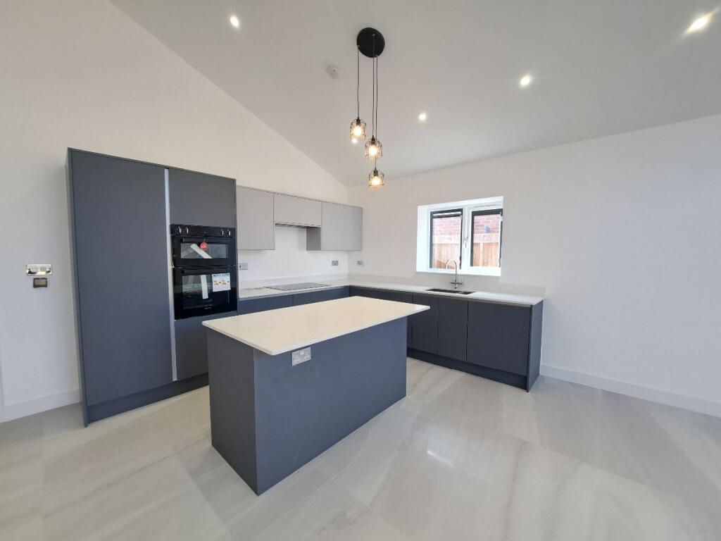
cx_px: 360
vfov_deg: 89.9
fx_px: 271
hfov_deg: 106.2
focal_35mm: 13
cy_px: 270
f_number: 2.2
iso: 64
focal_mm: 1.74
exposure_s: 1/50
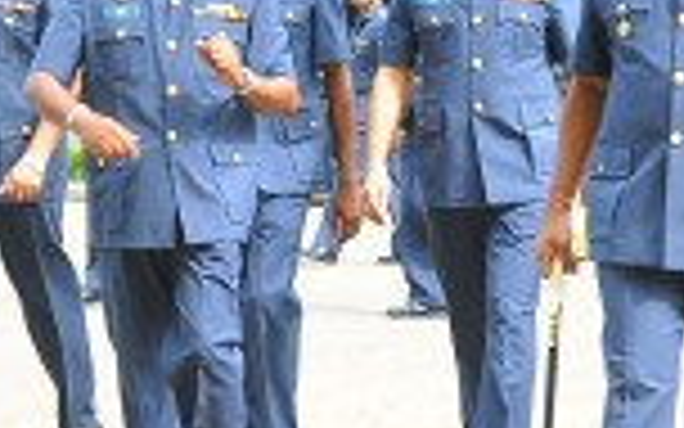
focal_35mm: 169
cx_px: 225
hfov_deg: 12.4
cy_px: 117
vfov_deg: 7.8
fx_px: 3150
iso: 250
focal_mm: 28
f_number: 7.1
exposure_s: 1/160
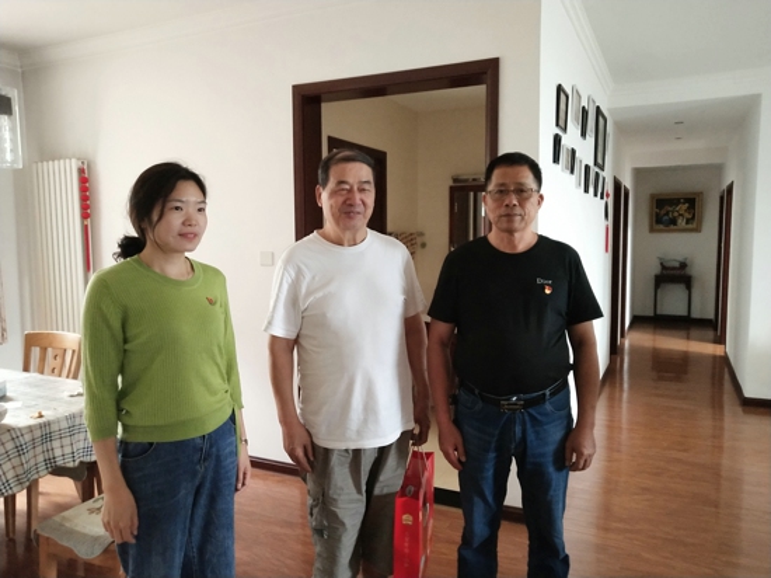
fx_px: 668
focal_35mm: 30
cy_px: 289
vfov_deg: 46.8
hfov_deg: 60.0
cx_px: 386
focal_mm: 3.95
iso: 1667
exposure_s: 1/16.7
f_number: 1.8
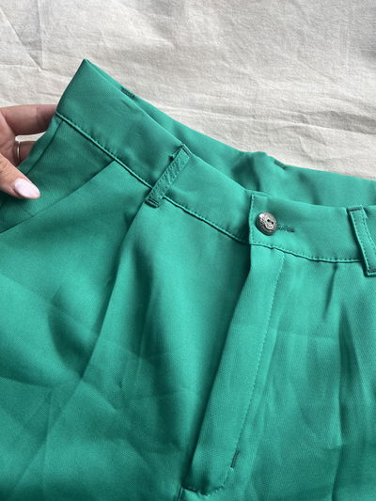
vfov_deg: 67.3
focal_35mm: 26
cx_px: 188
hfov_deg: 53.1
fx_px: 376
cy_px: 250
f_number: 1.6
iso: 32
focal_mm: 5.1
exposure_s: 1/138
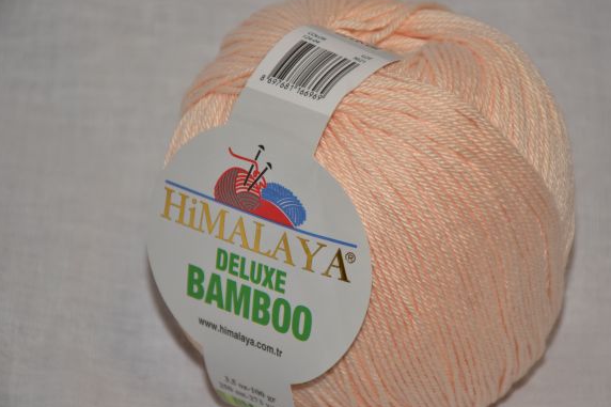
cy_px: 194
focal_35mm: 160
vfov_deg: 8.6
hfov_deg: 12.9
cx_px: 335
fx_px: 2707
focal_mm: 95
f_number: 5.3
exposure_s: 1/60
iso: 100
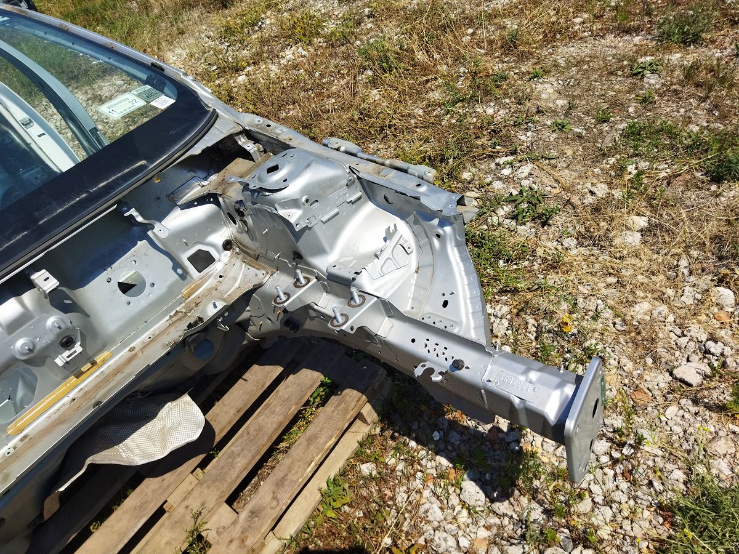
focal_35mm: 27
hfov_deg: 65.3
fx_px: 576
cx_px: 370
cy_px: 277
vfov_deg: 51.4
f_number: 1.79
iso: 102
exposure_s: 1/3956
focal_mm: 4.71
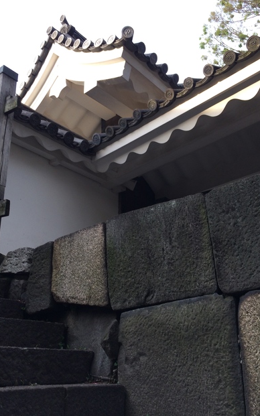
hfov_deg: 38.3
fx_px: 374
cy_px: 203
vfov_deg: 58.1
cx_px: 139
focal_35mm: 33
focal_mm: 4.15
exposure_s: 1/120
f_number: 2.2
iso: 40
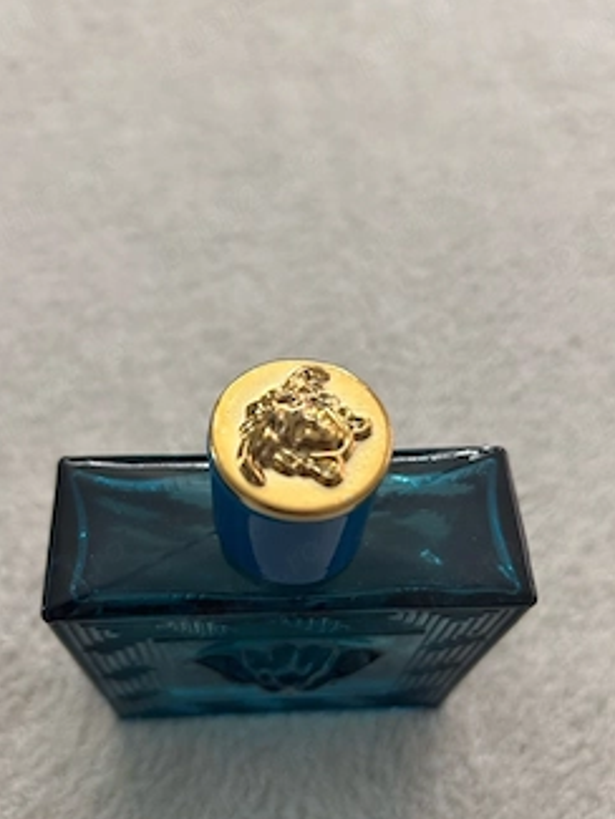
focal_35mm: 32
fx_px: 758
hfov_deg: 44.2
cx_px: 290
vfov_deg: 56.8
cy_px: 433
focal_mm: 5.7
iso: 125
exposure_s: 1/50
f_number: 1.5
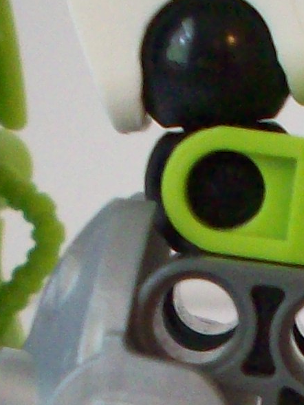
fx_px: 2247
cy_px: 587
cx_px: 295
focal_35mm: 192
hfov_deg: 7.7
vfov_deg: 10.0
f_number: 2.8
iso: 160
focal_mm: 6.2
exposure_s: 1/17.4
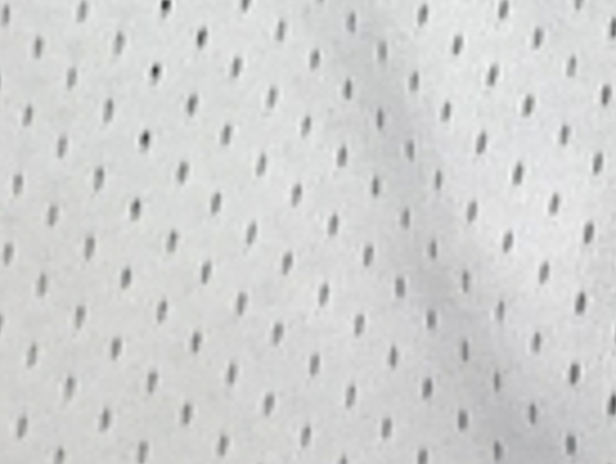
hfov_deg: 10.3
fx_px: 2903
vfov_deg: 8.4
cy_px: -604
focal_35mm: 163
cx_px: 1538
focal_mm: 3.99
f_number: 1.8
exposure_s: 1/102
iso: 20
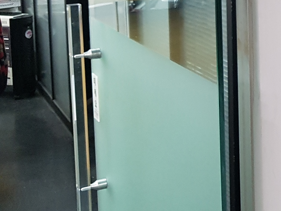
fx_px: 650
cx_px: 429
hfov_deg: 20.6
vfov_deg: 17.6
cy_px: -39
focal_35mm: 80
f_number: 1.7
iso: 200
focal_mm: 4.2
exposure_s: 1/60
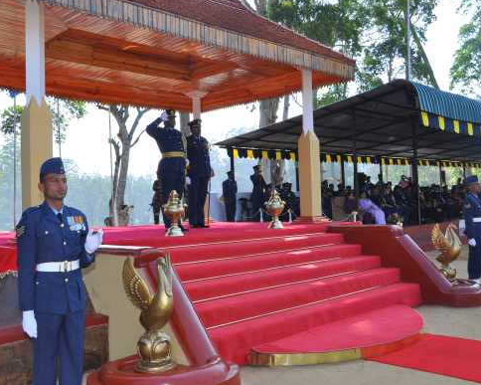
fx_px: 521
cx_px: 240
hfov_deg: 49.6
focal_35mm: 37
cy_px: 188
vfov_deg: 40.5
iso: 200
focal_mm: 21
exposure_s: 1/125
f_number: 10
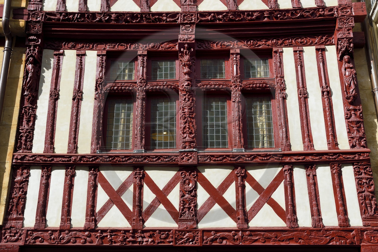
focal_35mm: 50
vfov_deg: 26.9
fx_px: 525
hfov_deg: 39.6
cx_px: 189
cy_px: 126
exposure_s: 1/160
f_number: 13
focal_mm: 50
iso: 200
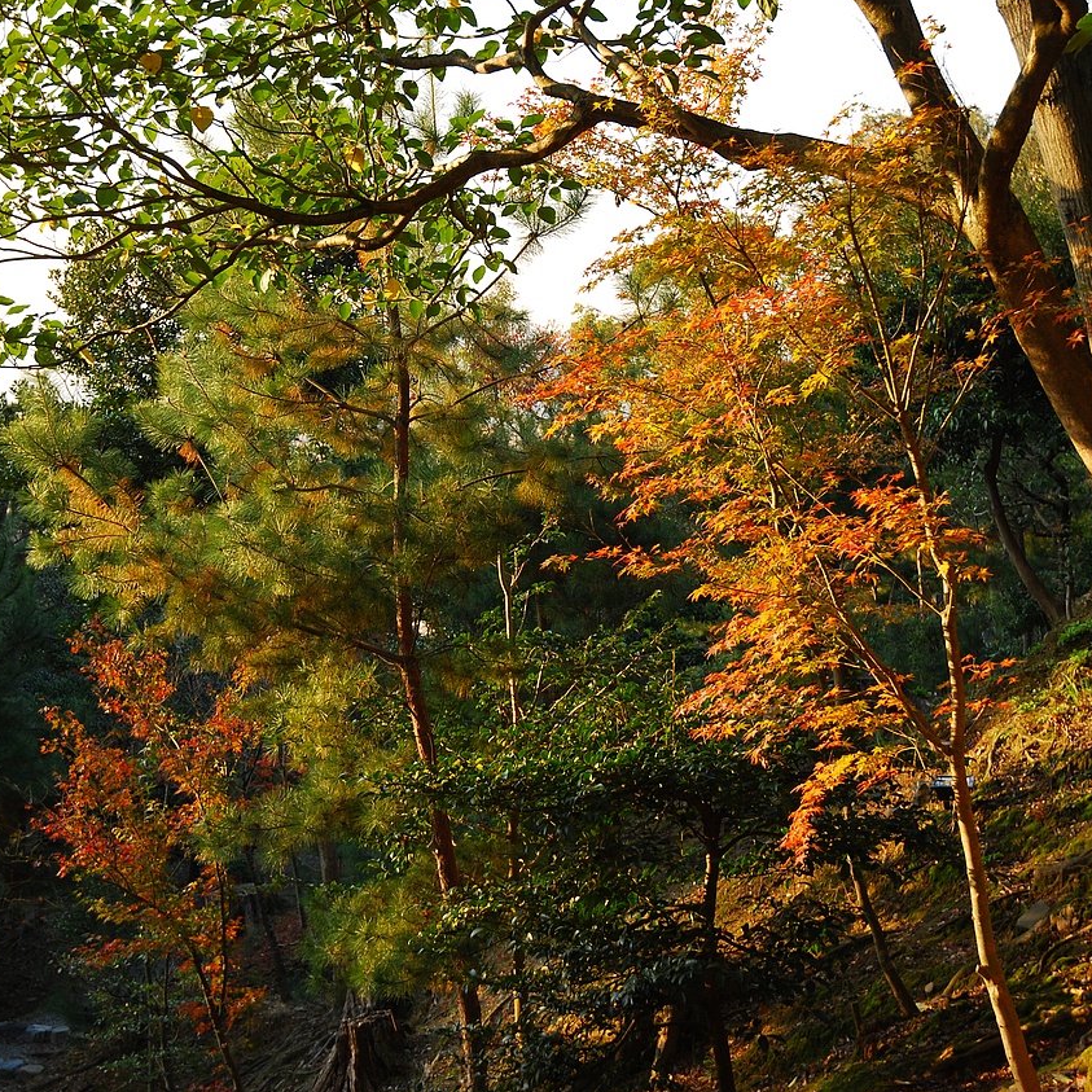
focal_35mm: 62
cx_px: 481
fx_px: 2213
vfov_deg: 27.7
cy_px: 541
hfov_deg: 27.7
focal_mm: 32
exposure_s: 1/160
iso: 160
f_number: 4
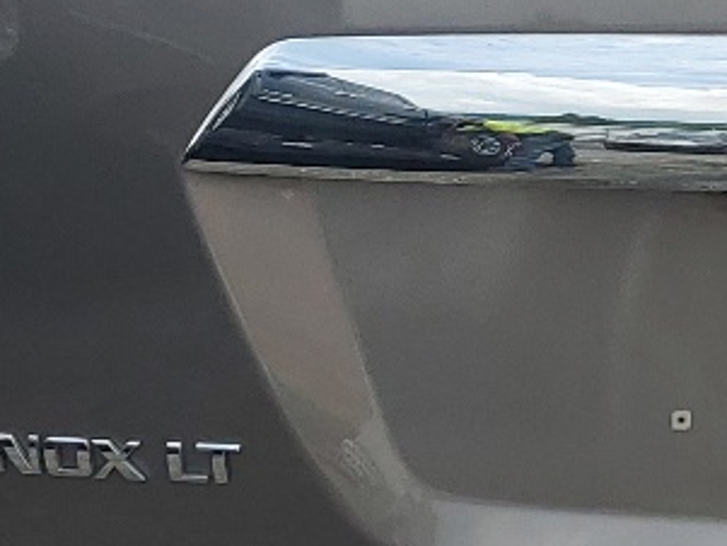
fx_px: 2899
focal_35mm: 138
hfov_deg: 13.7
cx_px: 961
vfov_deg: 10.7
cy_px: 186
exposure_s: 1/2500
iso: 50
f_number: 1.5
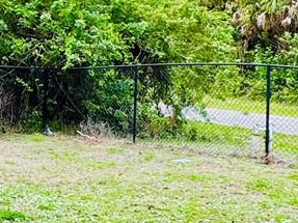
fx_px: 671
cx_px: -111
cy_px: 61
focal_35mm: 78
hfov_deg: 22.0
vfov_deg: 18.8
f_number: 2.2
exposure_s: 1/362
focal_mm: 2.22
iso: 40
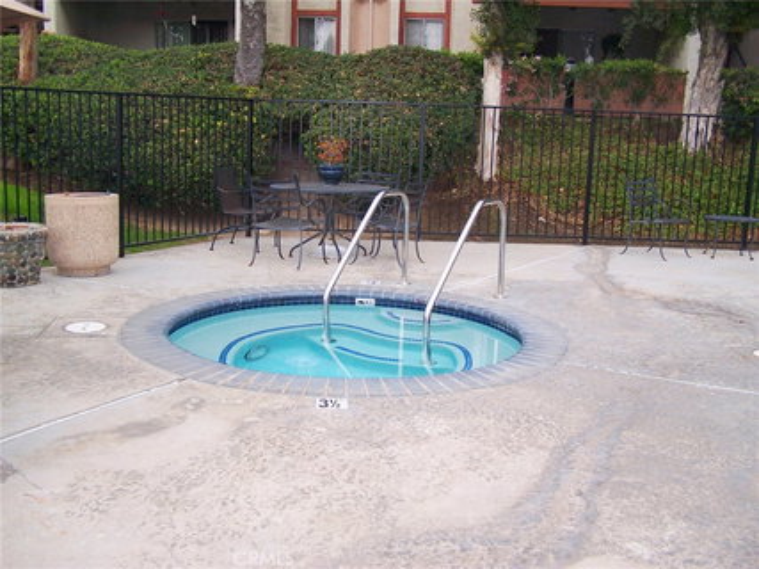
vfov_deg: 37.7
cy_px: 284
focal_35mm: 38
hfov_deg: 49.0
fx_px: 833
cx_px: 380
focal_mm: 6.3
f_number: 2.8
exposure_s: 1/180
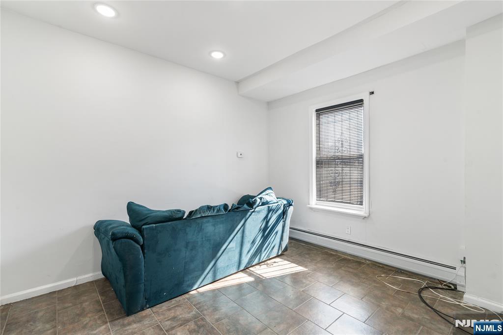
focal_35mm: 16
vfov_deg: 73.7
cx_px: 252
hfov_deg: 96.8
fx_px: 223
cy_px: 168
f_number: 8
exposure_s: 1/10
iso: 400
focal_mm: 16
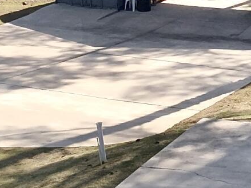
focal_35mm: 164
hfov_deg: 11.9
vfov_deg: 9.0
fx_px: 1189
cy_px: 13
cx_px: 276
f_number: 2.8
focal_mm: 4.4
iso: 100
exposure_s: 1/1000
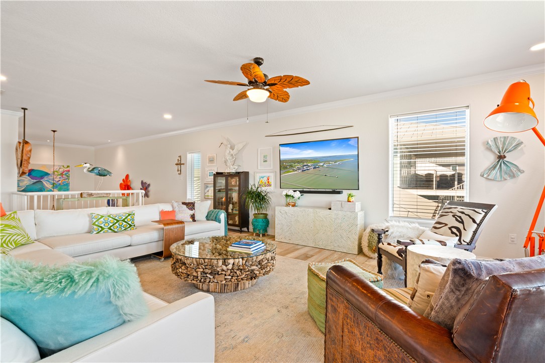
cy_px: 182
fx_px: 242
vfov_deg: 73.7
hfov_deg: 96.7
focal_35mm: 16
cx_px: 272
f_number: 11
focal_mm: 16
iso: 100
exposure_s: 1/2
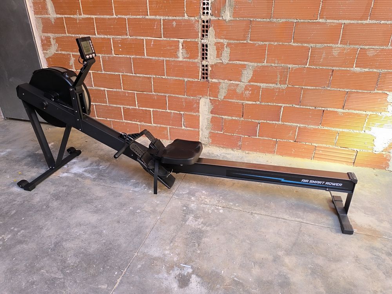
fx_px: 260
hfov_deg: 73.9
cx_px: 196
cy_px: 147
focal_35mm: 23
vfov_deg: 58.9
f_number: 1.65
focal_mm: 6.14
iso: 400
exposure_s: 1/100
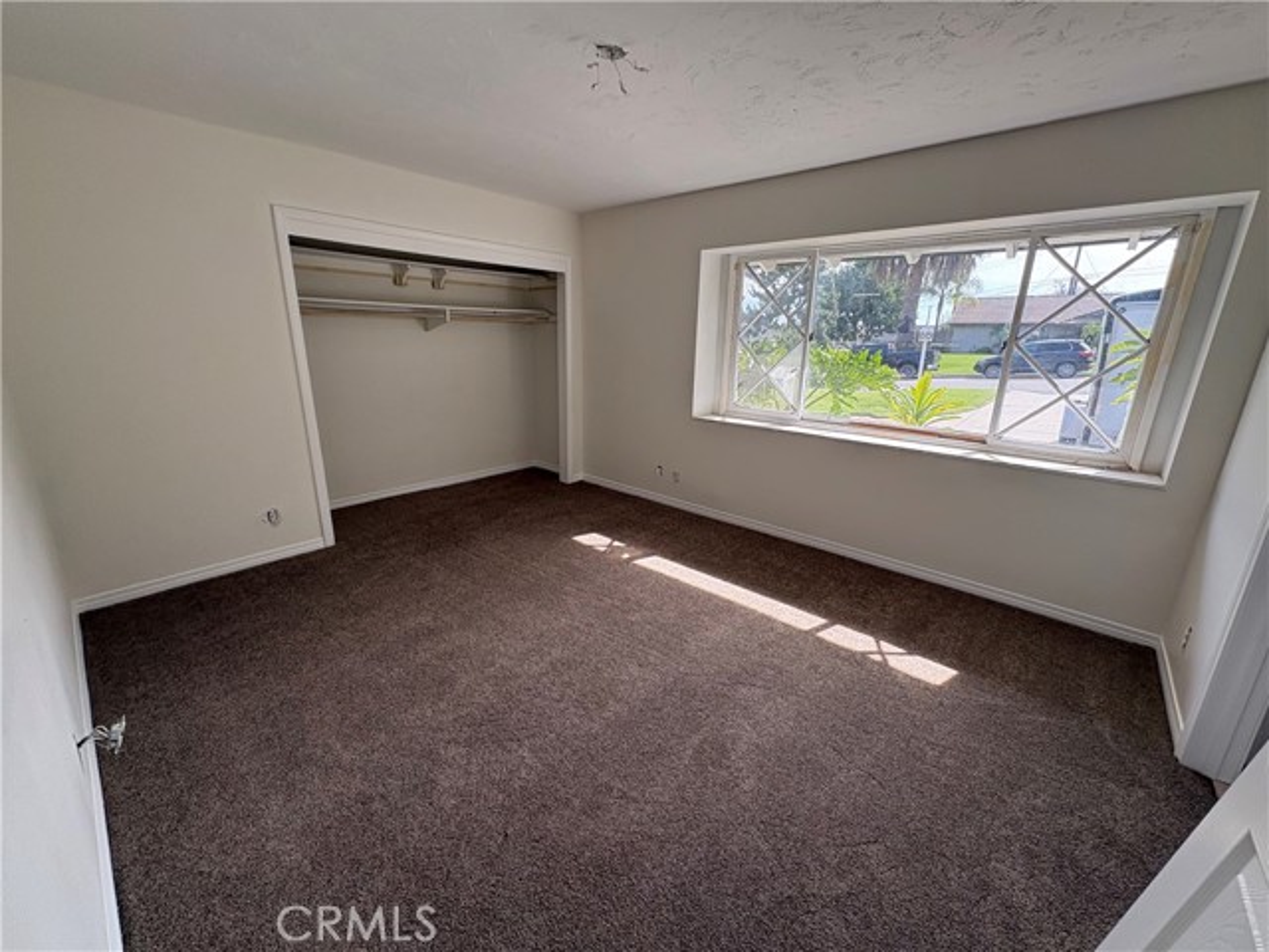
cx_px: 634
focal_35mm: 14
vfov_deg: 85.7
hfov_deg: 102.1
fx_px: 513
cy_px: 476
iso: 64
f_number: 2.2
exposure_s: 1/198
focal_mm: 2.22
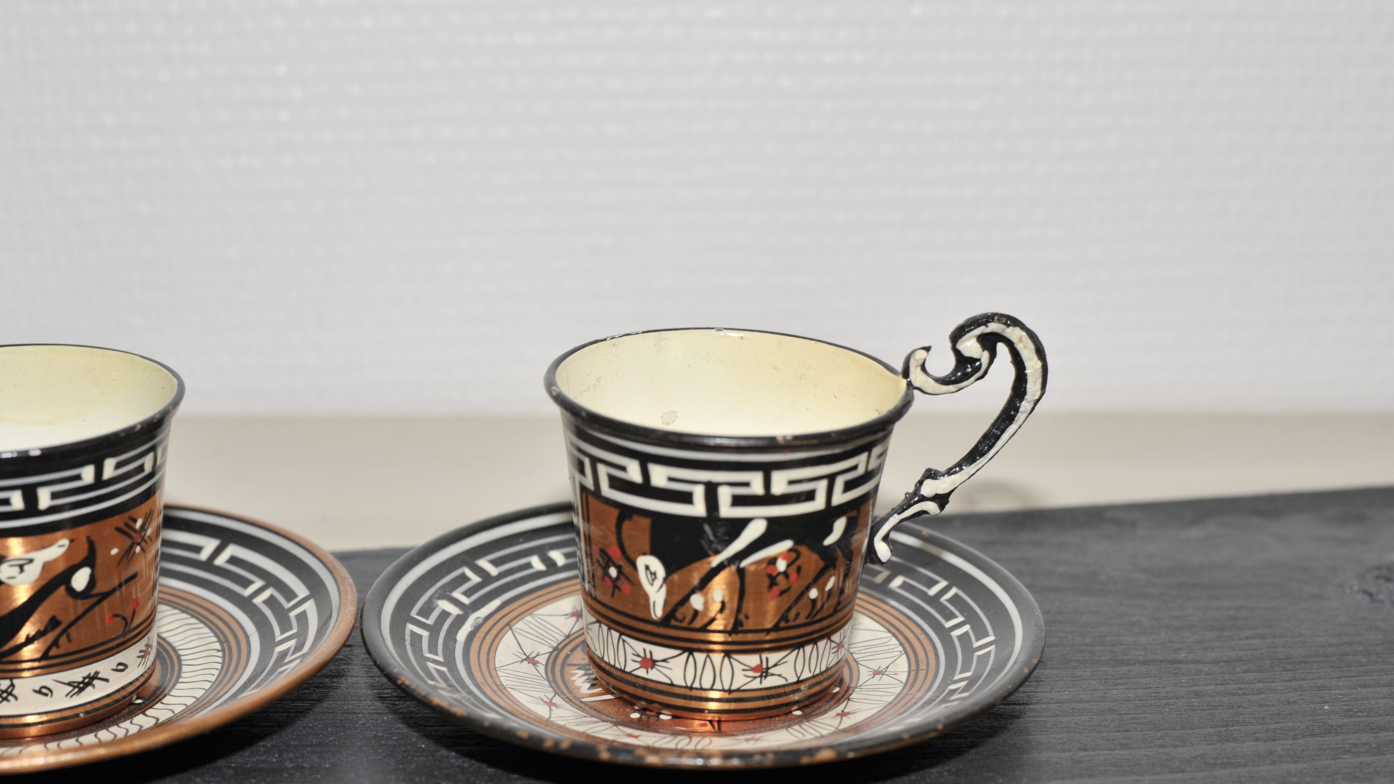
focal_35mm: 53
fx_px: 1959
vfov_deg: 22.6
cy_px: 426
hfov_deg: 39.2
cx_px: 695
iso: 200
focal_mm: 50
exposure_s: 1/60
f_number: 7.1
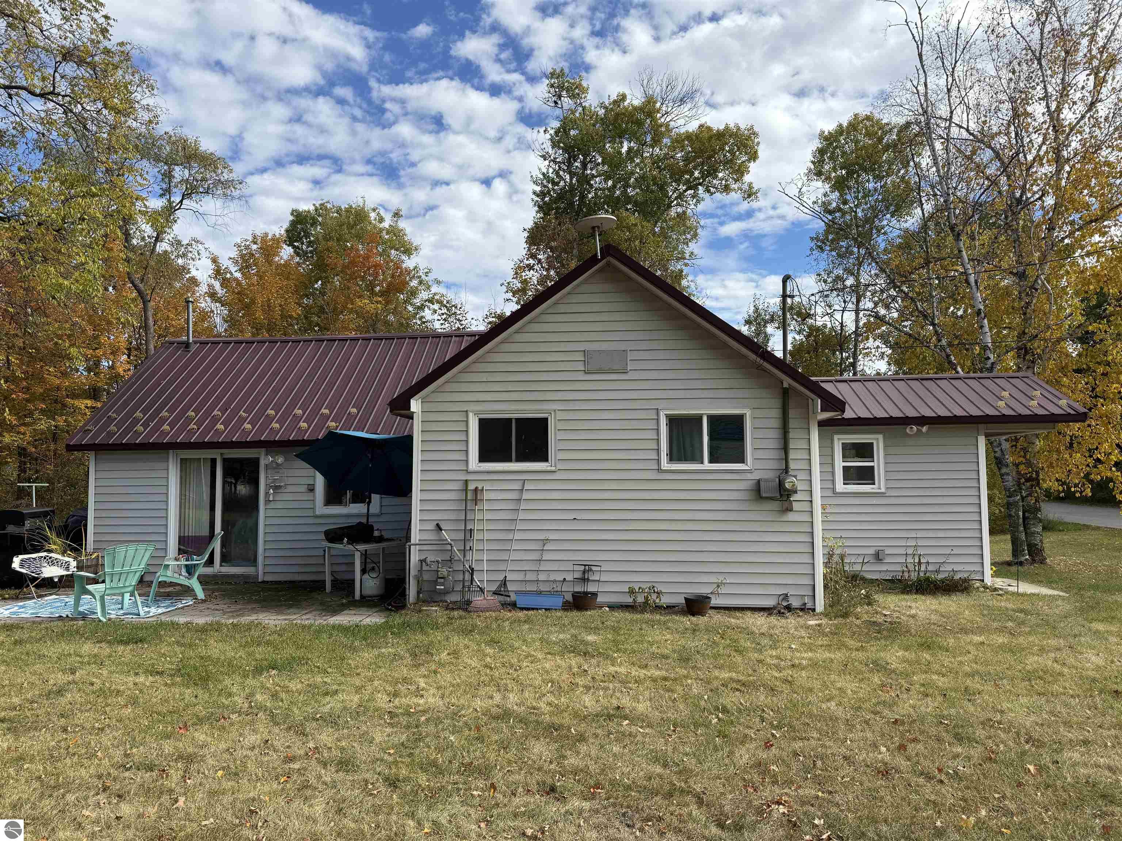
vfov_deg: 56.8
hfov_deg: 71.6
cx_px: 561
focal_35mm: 24
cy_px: 420
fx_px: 778
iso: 80
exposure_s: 1/3425
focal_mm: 6.76
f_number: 1.78
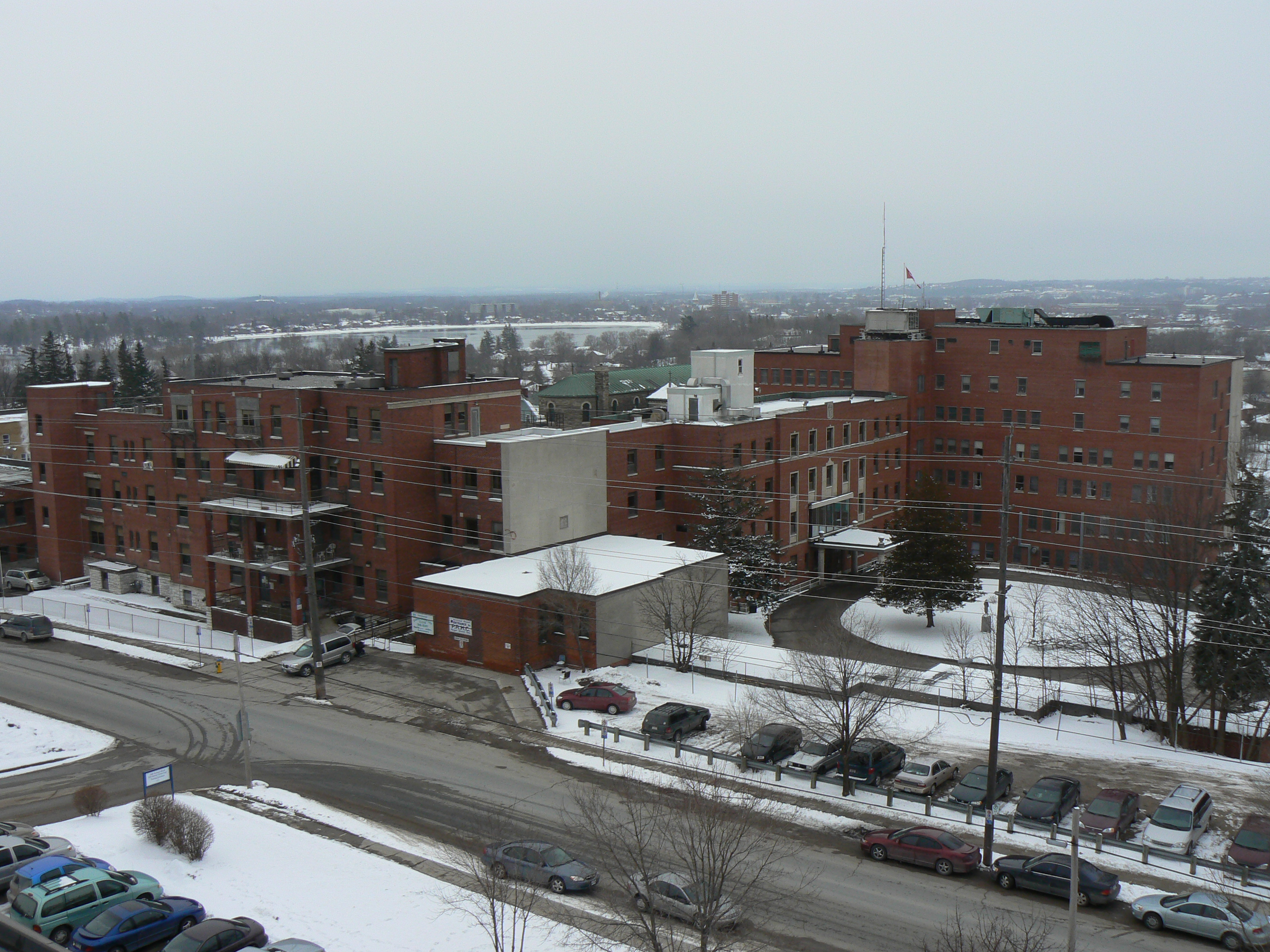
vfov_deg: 39.7
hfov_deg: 51.4
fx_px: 1321
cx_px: 635
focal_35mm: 36
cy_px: 476
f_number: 5.6
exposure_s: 1/400
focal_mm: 6
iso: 80
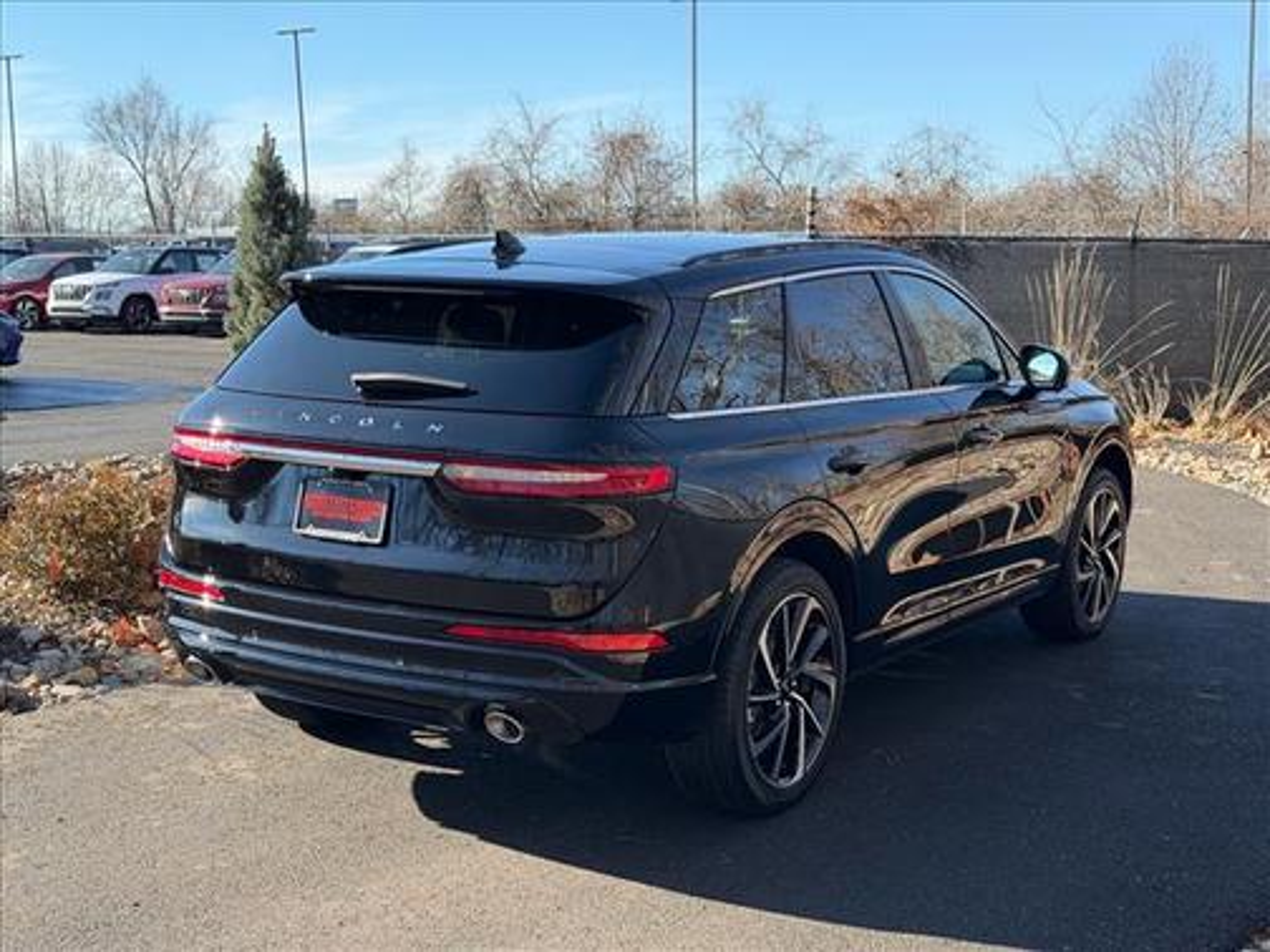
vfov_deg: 30.3
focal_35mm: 48
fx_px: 1761
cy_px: 476
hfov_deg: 39.7
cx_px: 635
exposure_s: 1/1795
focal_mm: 6.76
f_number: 1.78
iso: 100
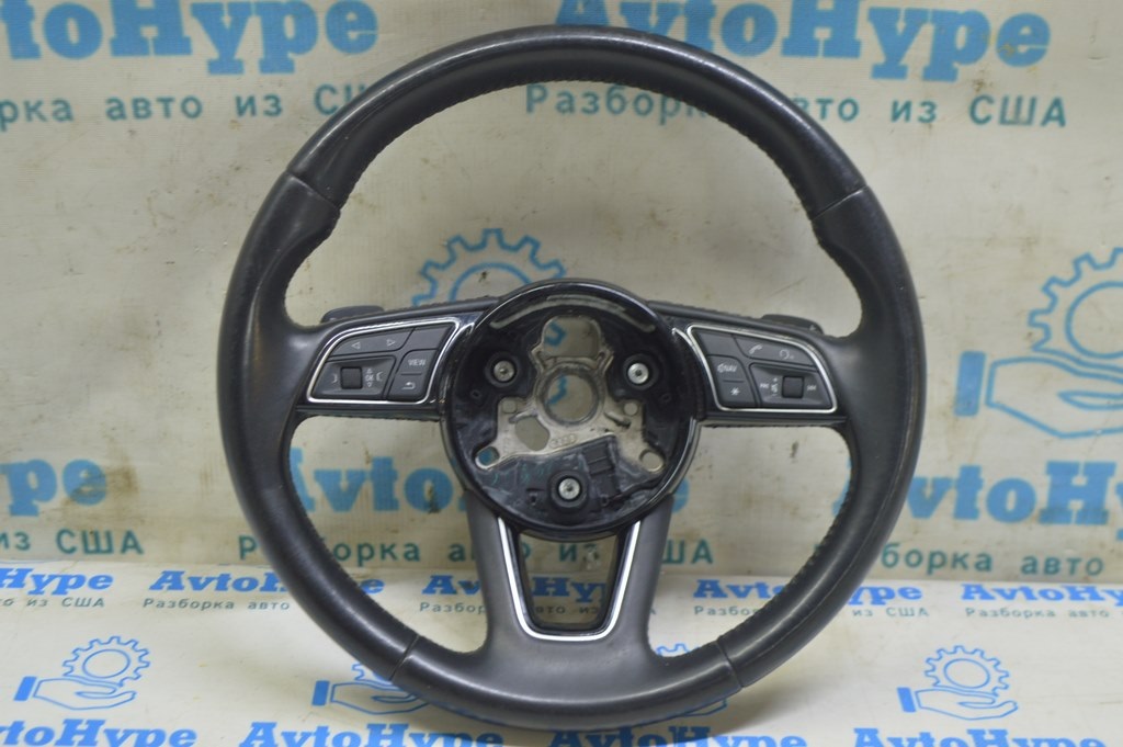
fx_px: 1636
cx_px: 562
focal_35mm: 52
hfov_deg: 37.9
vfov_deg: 25.7
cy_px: 374
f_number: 5.6
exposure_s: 1/20
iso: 400
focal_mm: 35
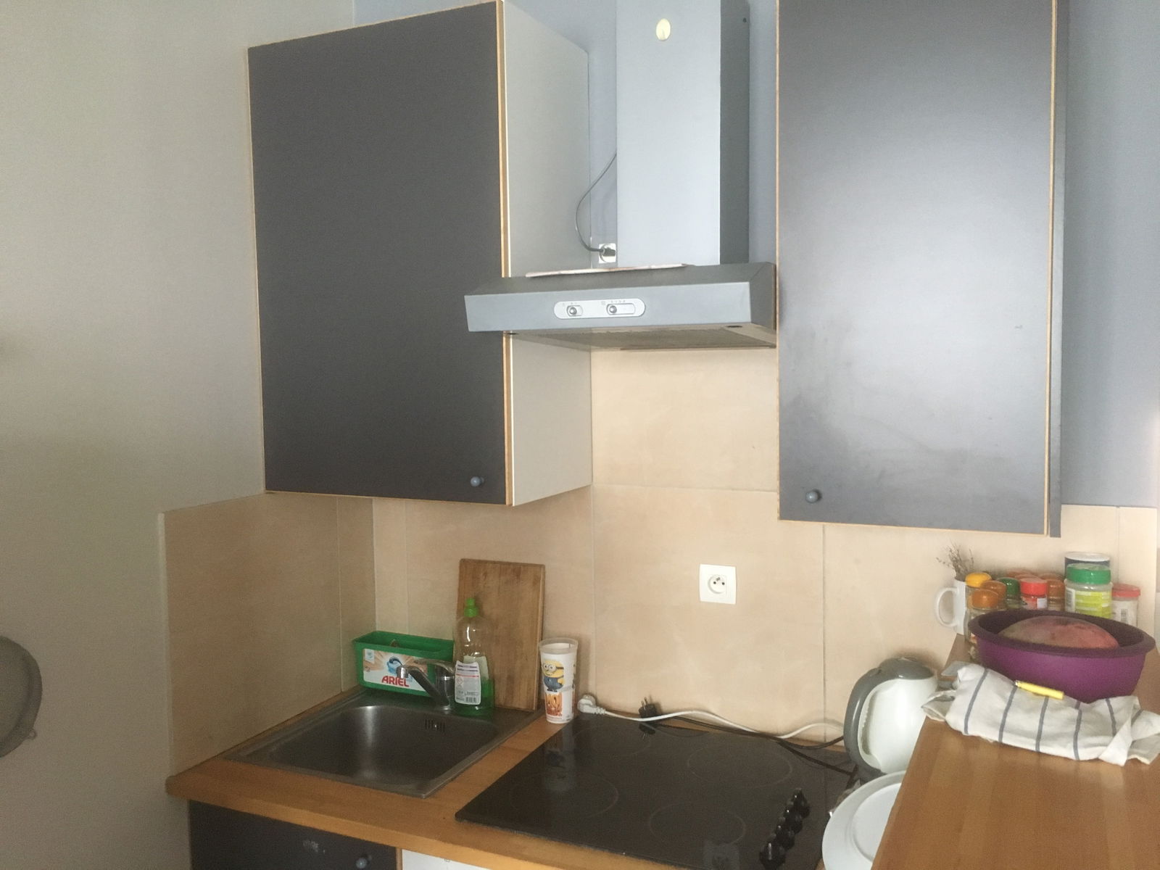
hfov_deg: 61.7
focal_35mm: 29
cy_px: 435
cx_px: 580
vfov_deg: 48.2
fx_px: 972
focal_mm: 4.15
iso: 200
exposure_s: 1/25
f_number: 2.2
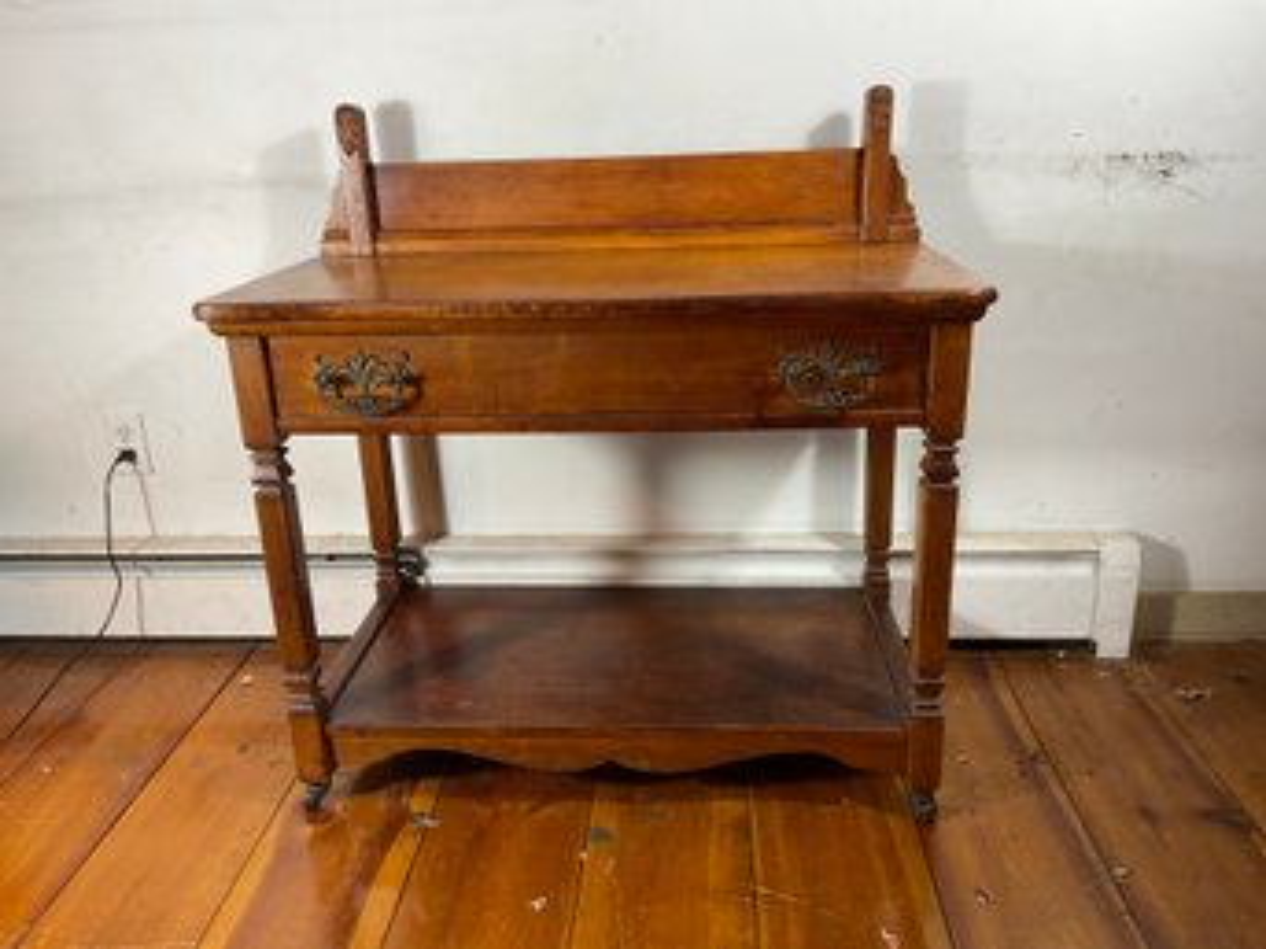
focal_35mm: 29
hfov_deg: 61.7
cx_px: 633
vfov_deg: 48.2
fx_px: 1060
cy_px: 474
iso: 64
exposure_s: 1/120
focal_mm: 3
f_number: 1.8
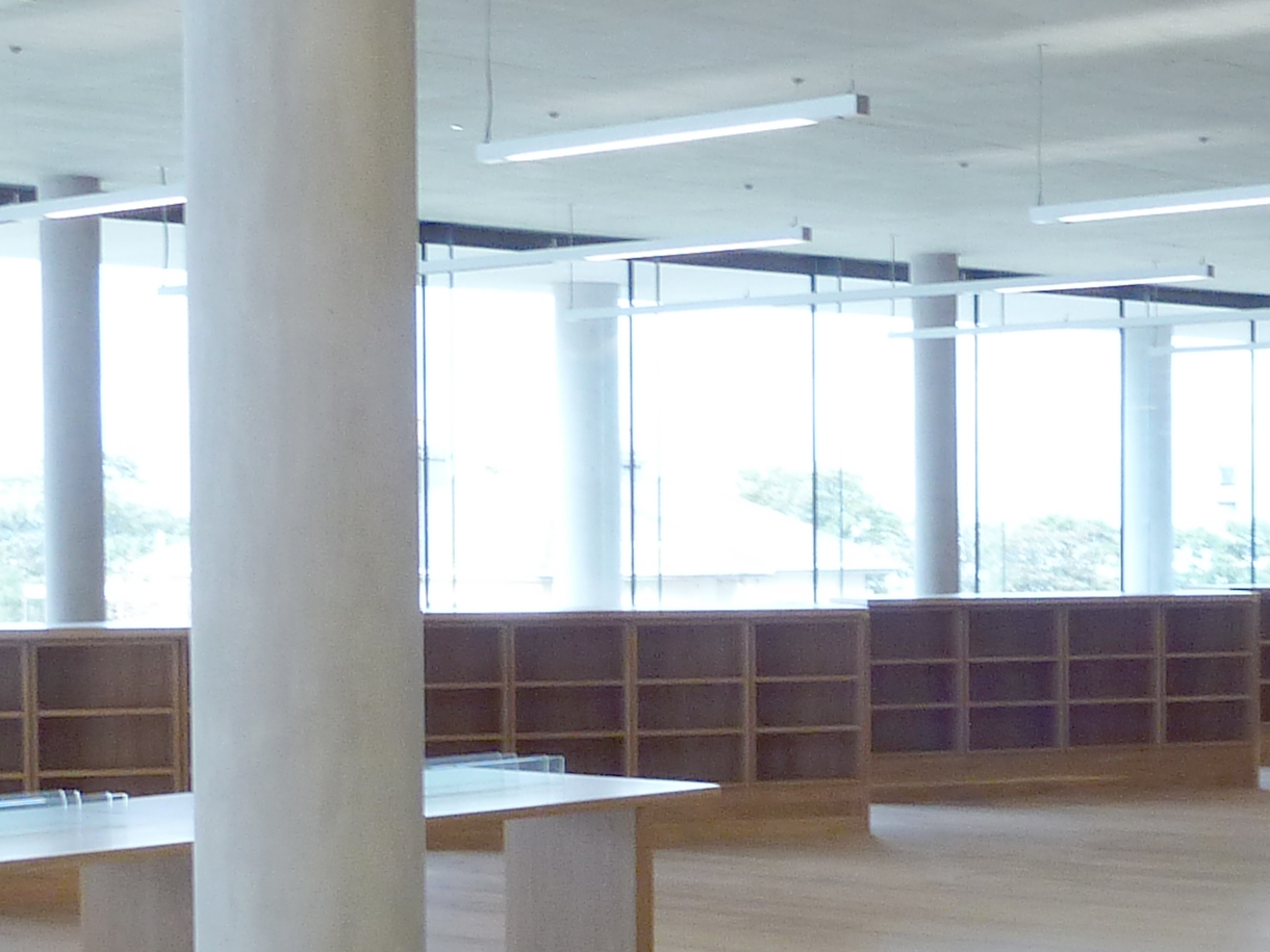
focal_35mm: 82
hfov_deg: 23.6
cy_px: 681
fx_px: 3008
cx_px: 975
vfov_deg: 17.9
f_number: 3.3
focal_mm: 4.1
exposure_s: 1/30
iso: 125
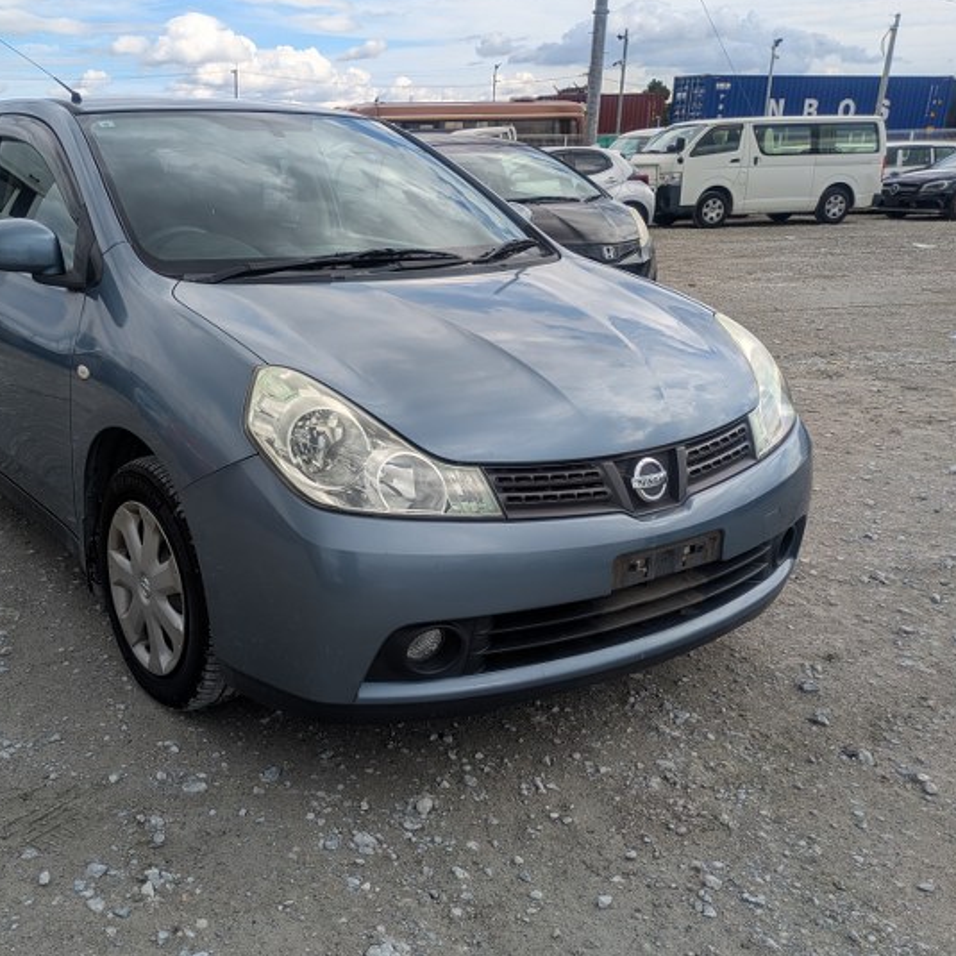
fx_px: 1031
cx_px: 273
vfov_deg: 49.7
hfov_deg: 48.3
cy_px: 466
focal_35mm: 33
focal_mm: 5.43
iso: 54
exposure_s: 1/1869
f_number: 1.89
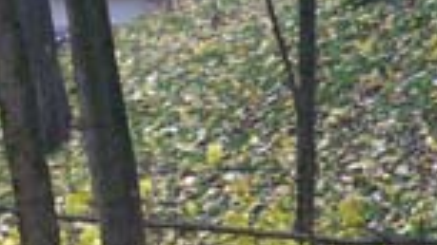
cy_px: -38
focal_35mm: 485
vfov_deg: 2.5
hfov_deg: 4.4
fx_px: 5614
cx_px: -160
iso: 1600
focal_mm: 105
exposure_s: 1/125
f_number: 9
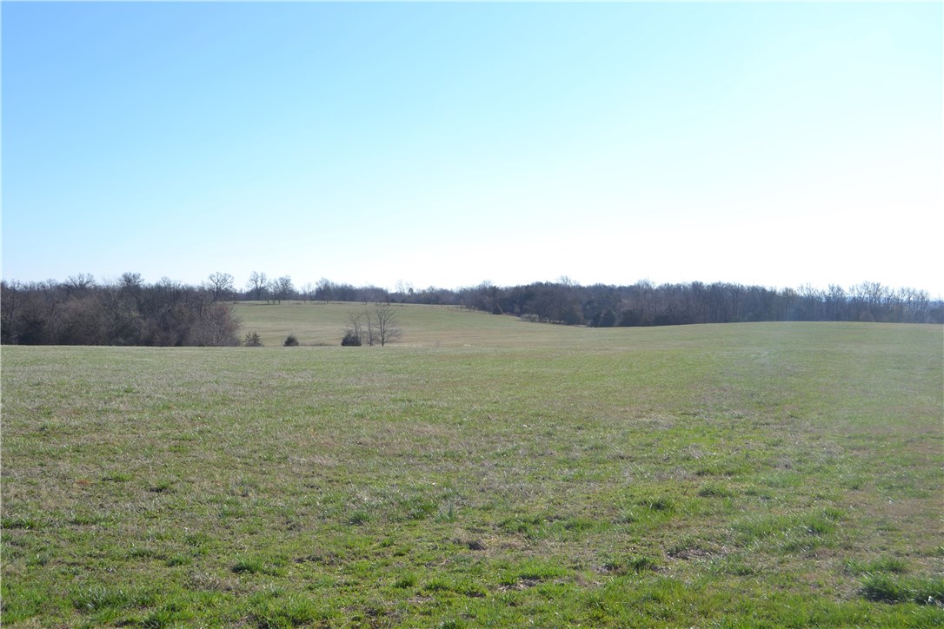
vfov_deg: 31.9
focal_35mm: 42
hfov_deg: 46.4
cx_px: 472
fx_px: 1101
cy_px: 314
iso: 100
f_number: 8
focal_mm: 28
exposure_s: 1/250
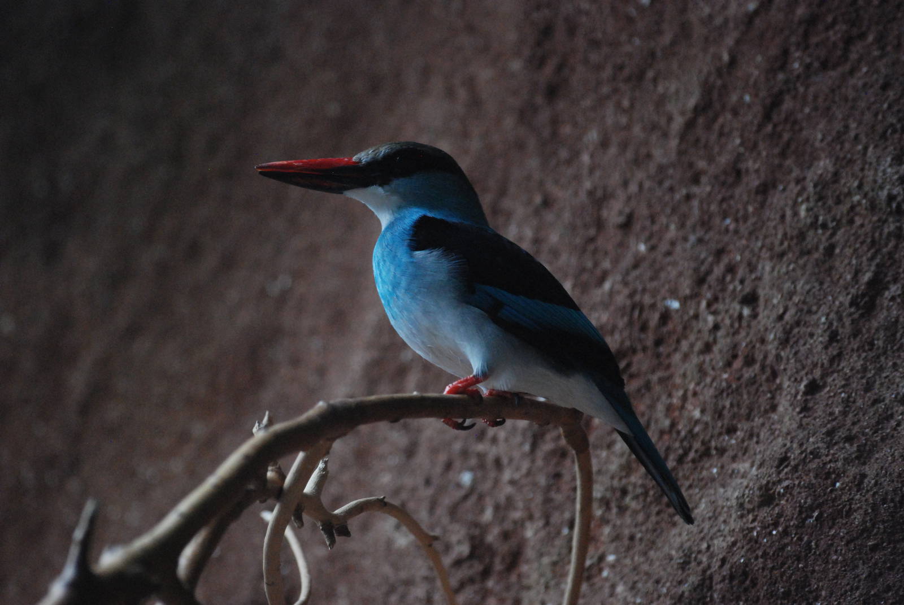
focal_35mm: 255
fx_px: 6411
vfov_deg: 5.4
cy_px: 302
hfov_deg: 8.1
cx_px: 452
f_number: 4.5
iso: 1600
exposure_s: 1/160
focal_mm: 170
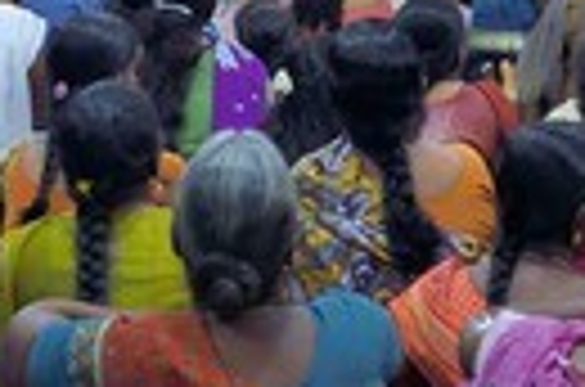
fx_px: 1524
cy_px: -162
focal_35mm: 94
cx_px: 216
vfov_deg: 13.7
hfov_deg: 21.7
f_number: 5.6
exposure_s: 1/15
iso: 1600
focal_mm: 29
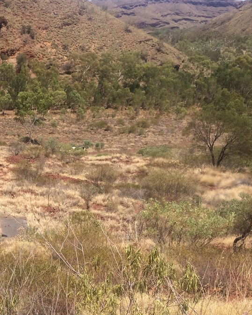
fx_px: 503
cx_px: -46
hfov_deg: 25.4
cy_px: 216
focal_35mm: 54
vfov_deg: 34.3
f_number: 2.2
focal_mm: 4.15
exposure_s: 1/1953
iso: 32
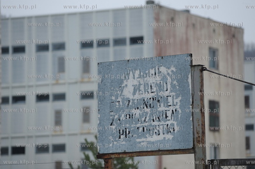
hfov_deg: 10.3
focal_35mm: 200
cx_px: 128
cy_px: 84
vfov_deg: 6.9
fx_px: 1415
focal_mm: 200
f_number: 4.5
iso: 400
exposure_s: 1/100
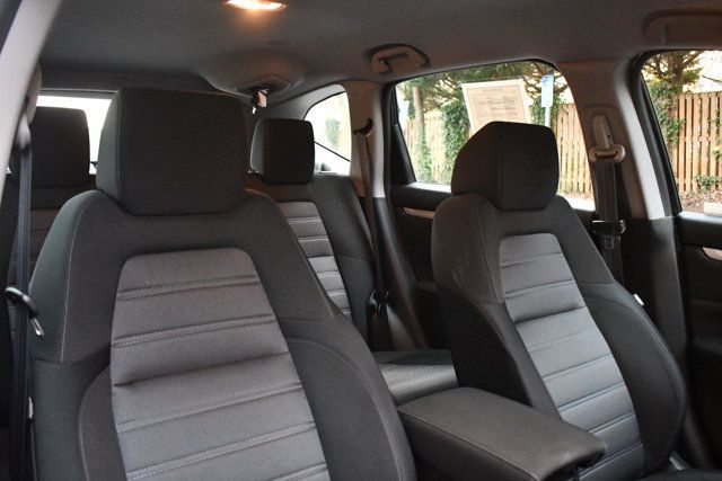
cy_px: 240
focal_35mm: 33
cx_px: 361
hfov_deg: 57.2
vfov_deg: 40.0
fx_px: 662
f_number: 3.8
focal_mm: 22
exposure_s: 1/60
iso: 8000
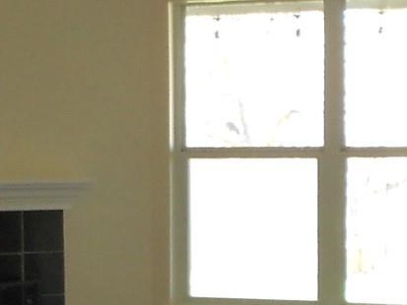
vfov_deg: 11.4
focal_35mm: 129
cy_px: 282
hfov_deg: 15.3
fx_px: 1517
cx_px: 166
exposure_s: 1/30
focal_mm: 4.6
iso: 160
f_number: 3.2
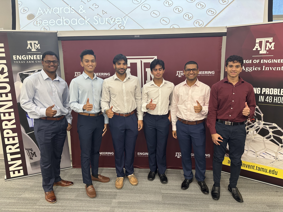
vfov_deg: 56.8
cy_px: 106
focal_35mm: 24
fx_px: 196
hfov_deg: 71.6
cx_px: 142
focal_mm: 6.86
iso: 160
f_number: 1.78
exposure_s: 1/60
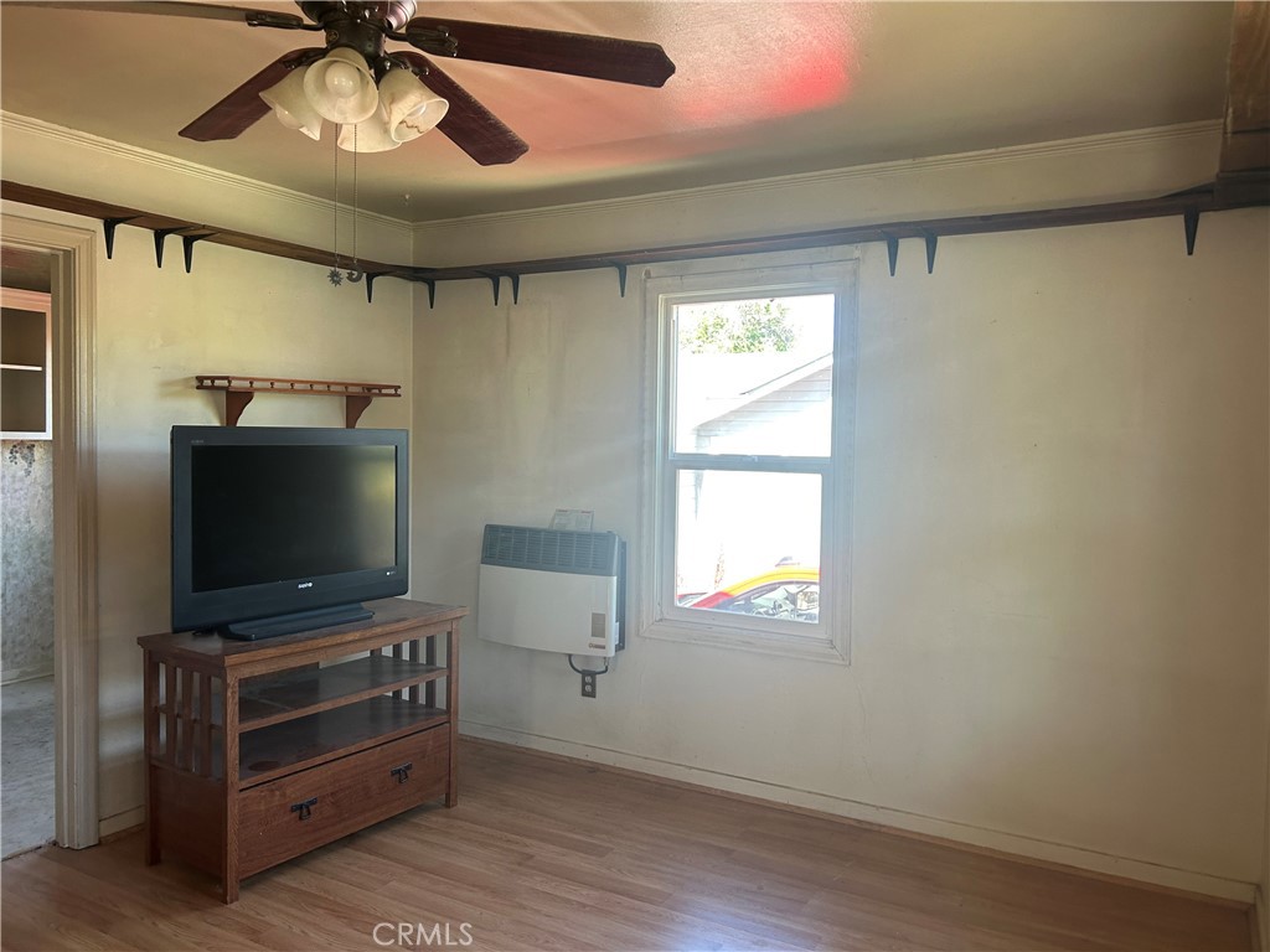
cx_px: 635
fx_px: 954
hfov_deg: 67.3
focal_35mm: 26
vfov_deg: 53.1
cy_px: 476
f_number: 1.5
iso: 100
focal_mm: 5.7
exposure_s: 1/121
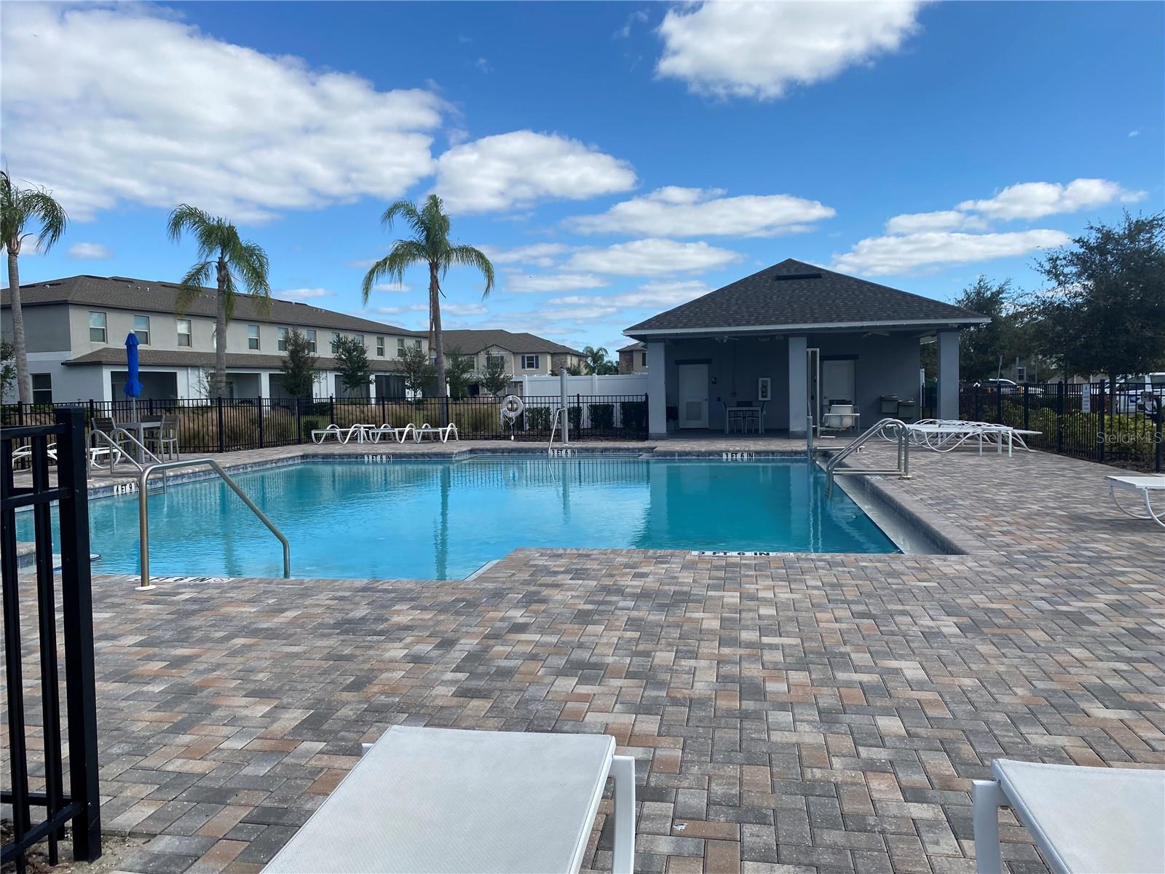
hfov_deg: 67.3
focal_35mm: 26
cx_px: 582
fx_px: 875
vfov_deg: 53.1
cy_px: 437
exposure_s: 1/3300
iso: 32
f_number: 1.8
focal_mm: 4.25
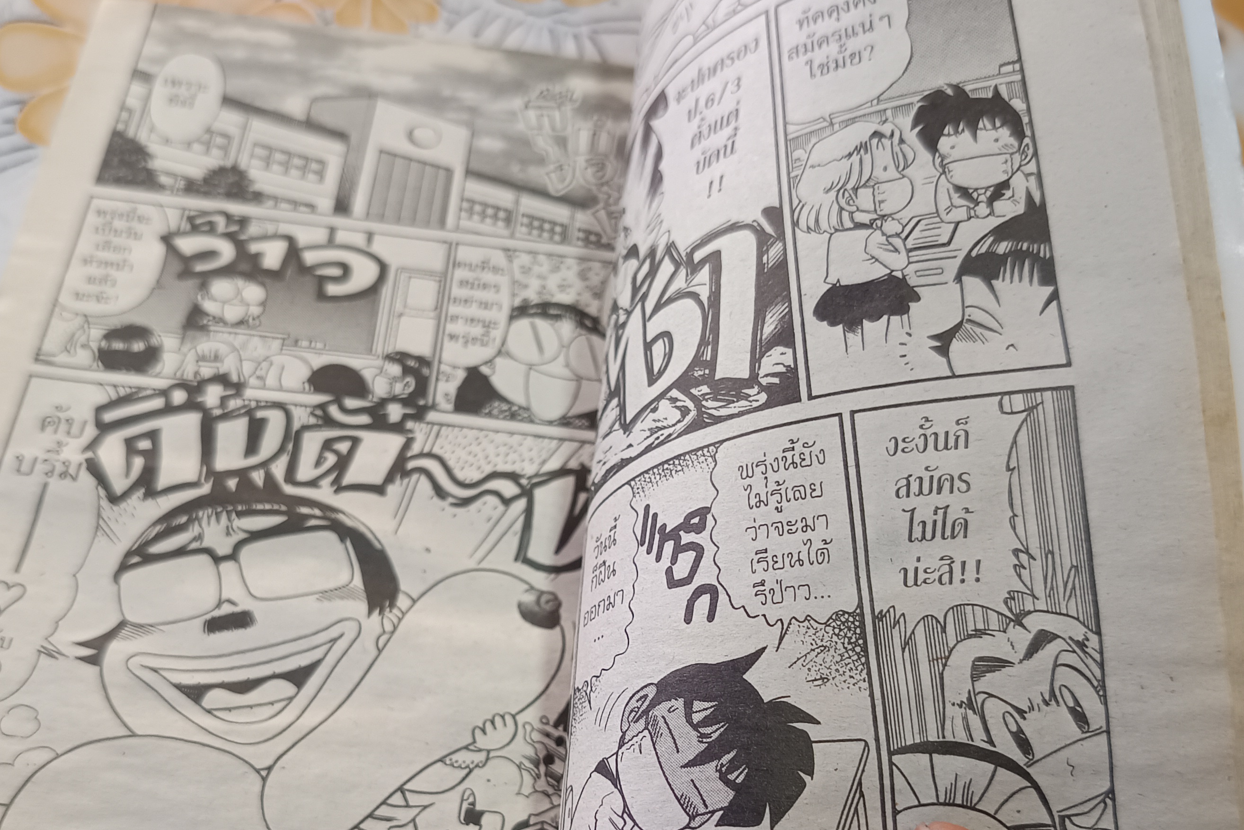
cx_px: 576
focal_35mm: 38
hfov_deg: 50.7
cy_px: 600
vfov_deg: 34.5
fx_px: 1313
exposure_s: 1/50
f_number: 1.7
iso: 842
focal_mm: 5.31
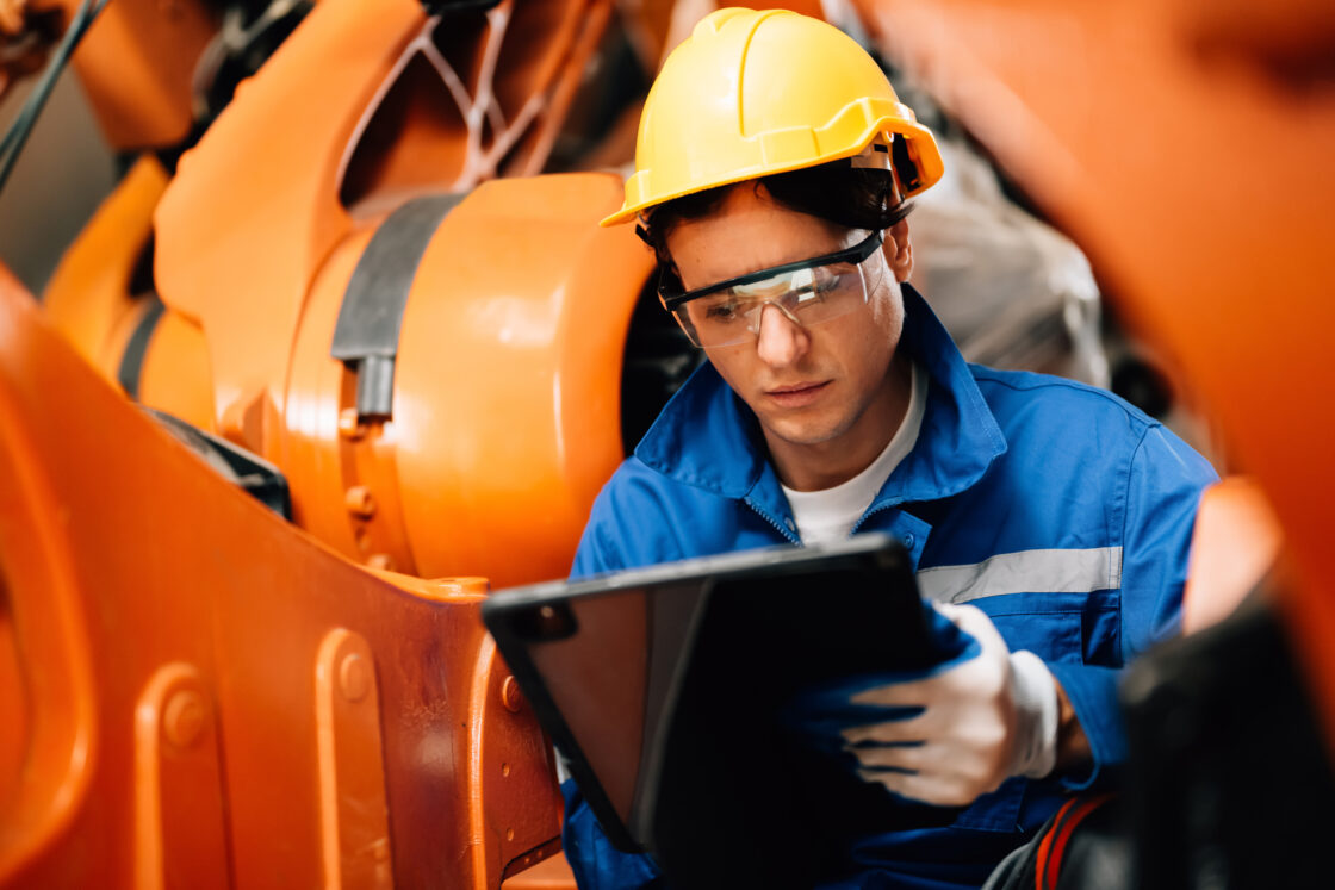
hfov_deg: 39.6
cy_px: 445
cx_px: 668
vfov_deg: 27.0
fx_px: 1854
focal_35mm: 50
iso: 1600
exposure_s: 1/250
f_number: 1.8
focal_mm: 50
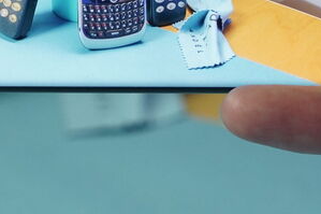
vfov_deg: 7.0
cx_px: 169
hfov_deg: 10.6
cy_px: -73
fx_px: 1729
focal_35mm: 194
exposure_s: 1/200
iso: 3200
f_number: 8
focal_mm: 70
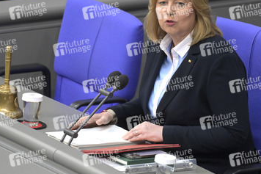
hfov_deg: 4.2
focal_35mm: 494
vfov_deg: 2.8
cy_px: 66
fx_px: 3580
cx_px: 155
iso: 8000
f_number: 5.6
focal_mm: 390
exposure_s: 1/400
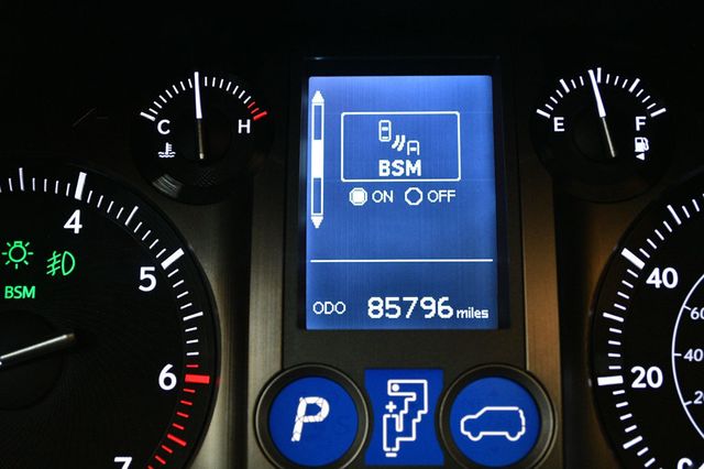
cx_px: 352
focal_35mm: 57
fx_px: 1114
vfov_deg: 23.8
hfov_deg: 35.1
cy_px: 234
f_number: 5
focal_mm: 38
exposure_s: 1/60
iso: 3200
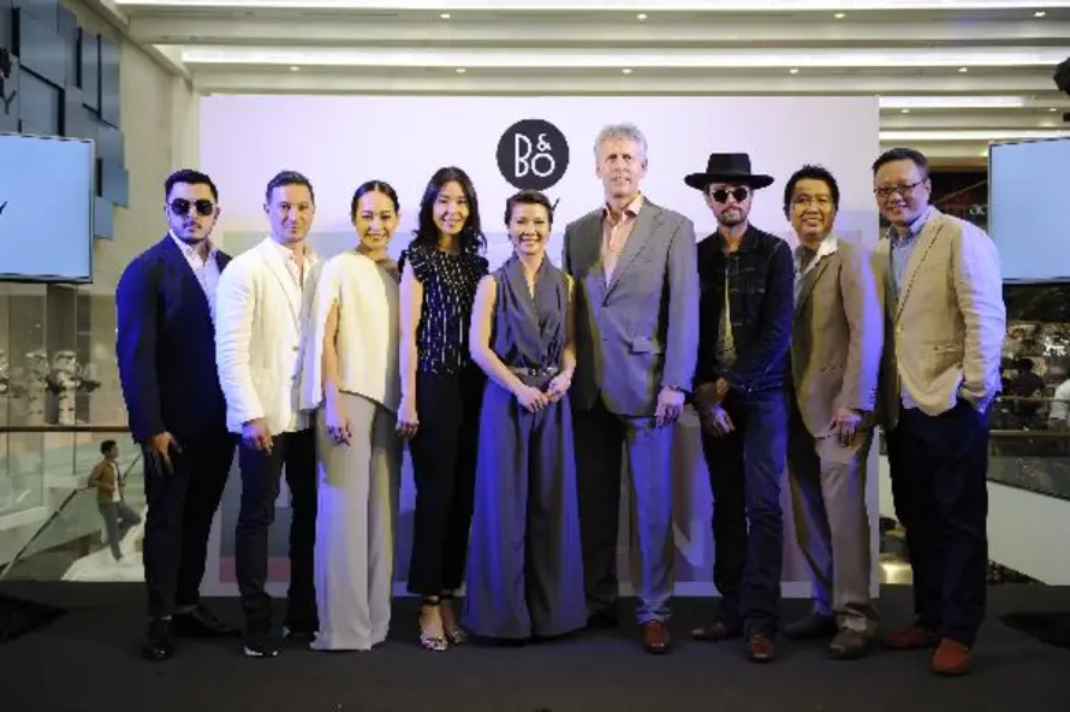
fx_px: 1069
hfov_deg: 53.2
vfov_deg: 36.8
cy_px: 356
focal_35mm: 36
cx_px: 535
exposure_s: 1/640
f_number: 2.8
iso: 1000
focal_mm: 36
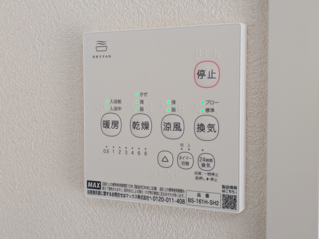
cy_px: 120
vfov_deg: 28.6
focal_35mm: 51
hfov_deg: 37.5
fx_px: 470
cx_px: 160
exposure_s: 1/60
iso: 74
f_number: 1.89
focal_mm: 5.43
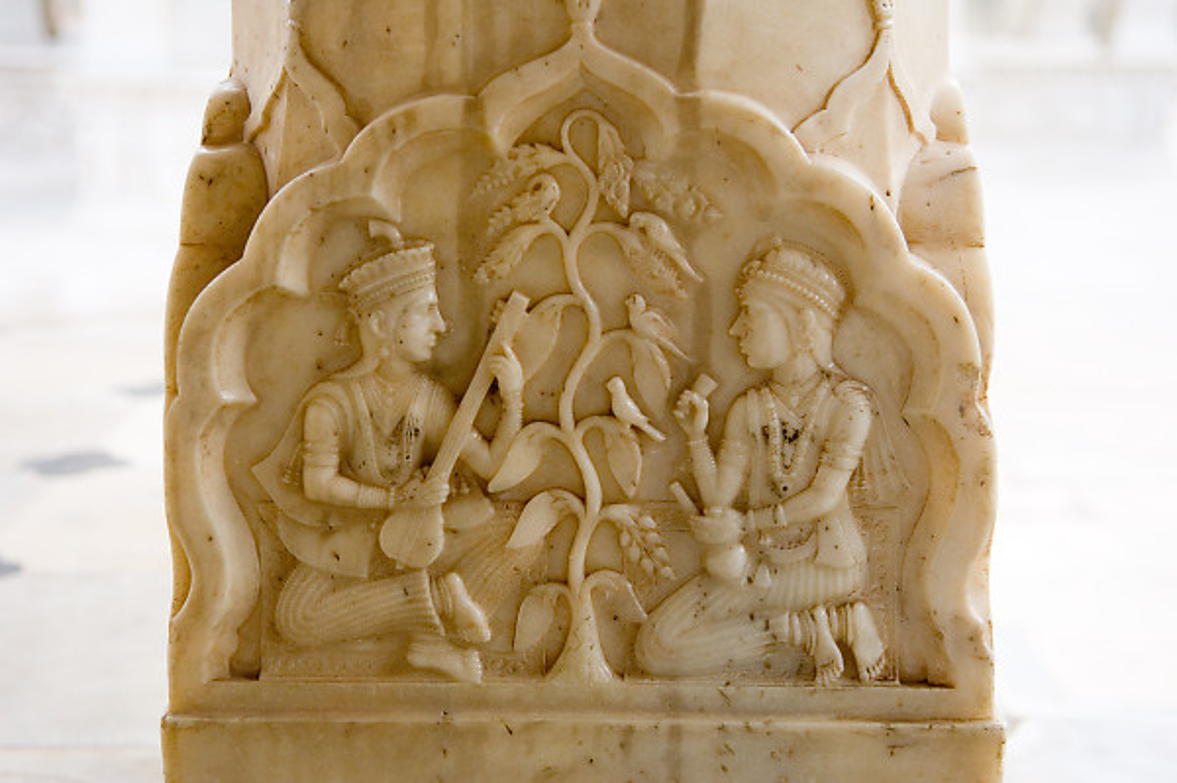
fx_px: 1715
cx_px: 588
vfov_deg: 25.7
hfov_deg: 37.9
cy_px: 392
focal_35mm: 52
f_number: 3.2
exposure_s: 1/80
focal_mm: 35
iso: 100
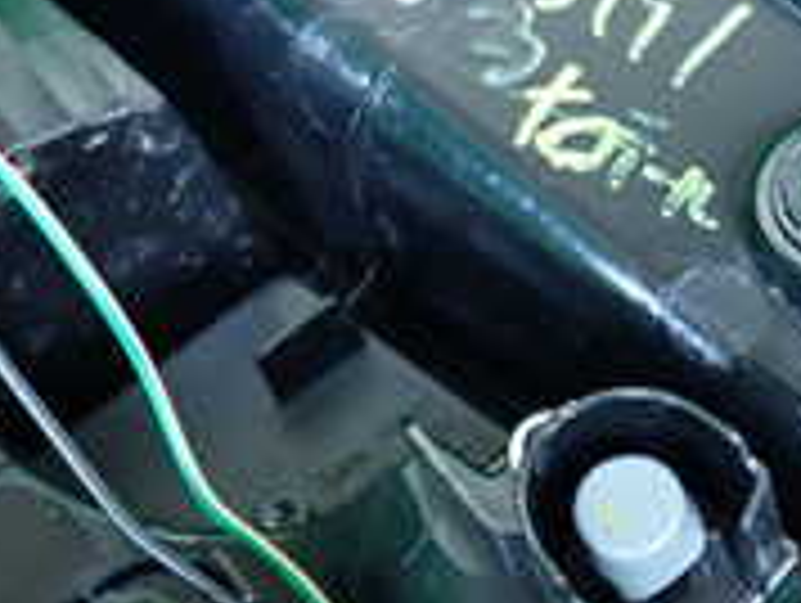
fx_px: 2340
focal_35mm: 101
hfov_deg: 19.4
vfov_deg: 14.7
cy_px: 256
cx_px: 522
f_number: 2.3
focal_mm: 5.4
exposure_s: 1/30
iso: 200
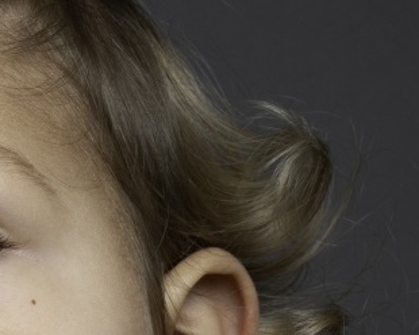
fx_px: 2257
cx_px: -59
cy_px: 652
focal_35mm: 182
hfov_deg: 10.5
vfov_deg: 8.1
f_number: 18
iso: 320
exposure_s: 1/100
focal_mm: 50
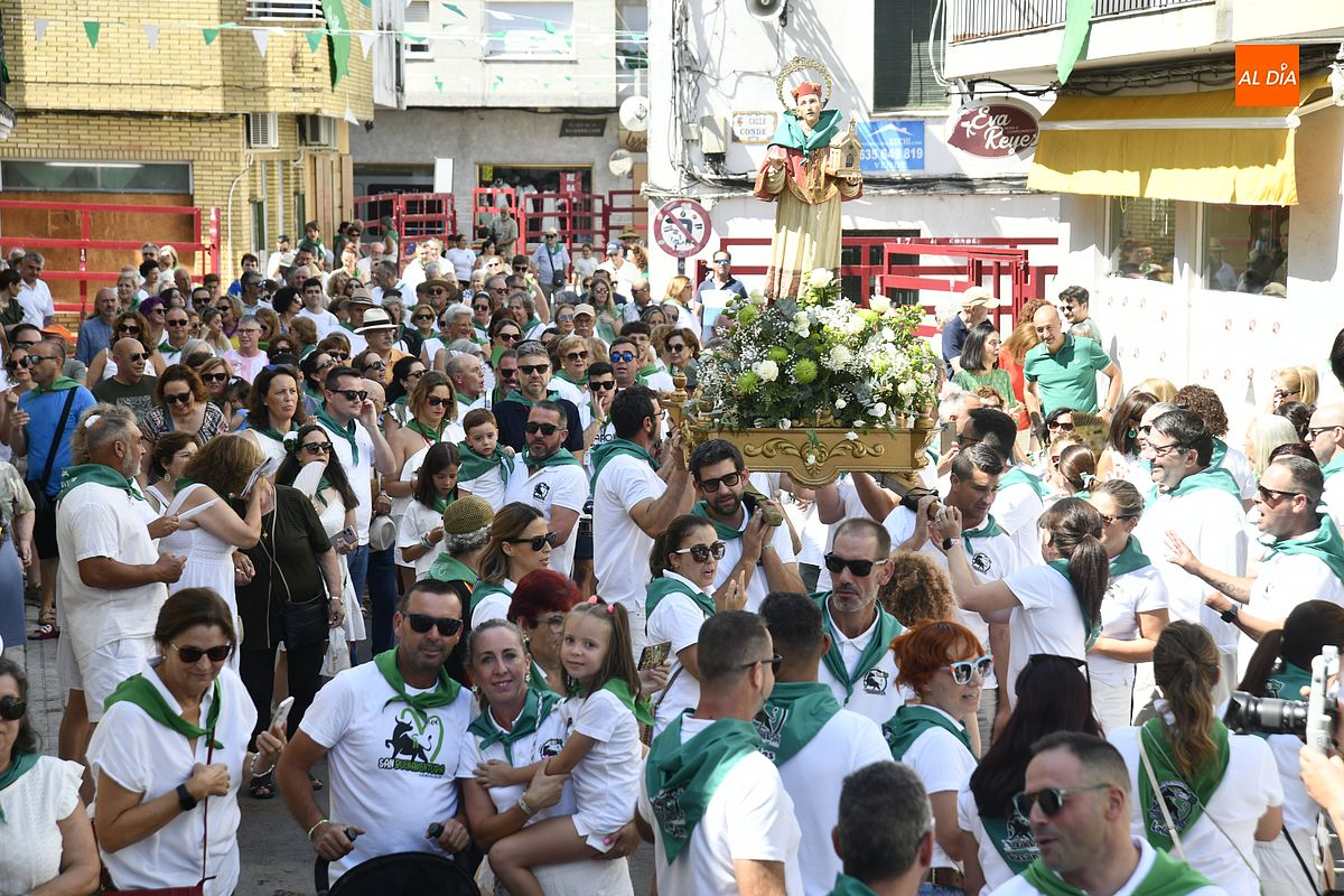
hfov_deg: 23.9
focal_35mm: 85
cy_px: 448
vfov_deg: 16.1
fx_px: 3173
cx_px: 672
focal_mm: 85
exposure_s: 1/200
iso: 250
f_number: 9
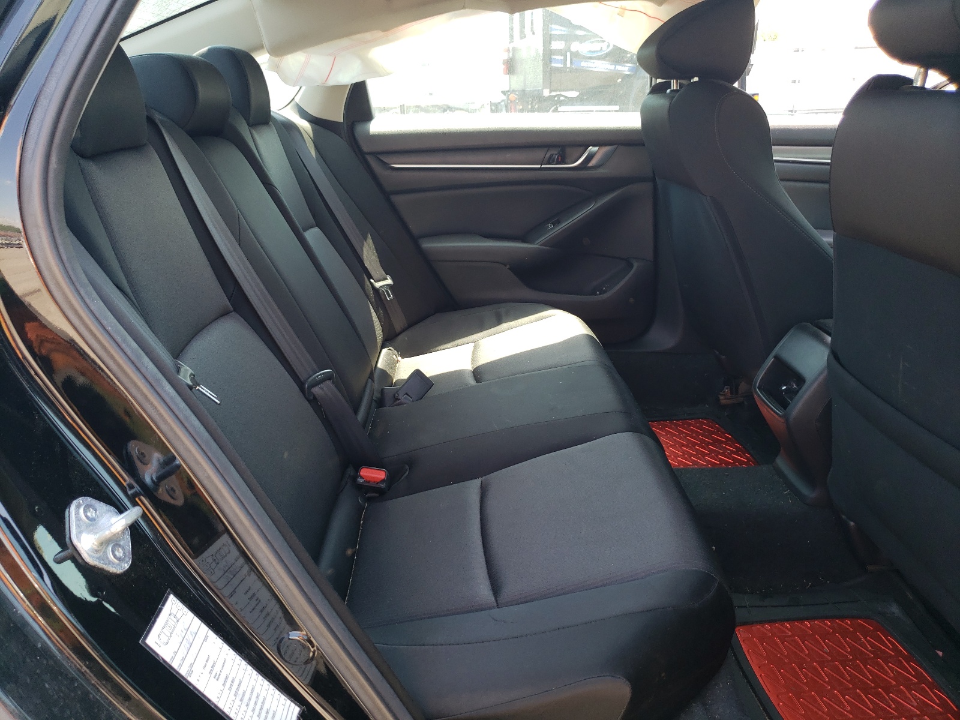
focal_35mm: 26
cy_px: 360
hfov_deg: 67.3
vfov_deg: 53.1
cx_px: 480
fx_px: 721
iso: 50
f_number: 1.5
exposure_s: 1/135
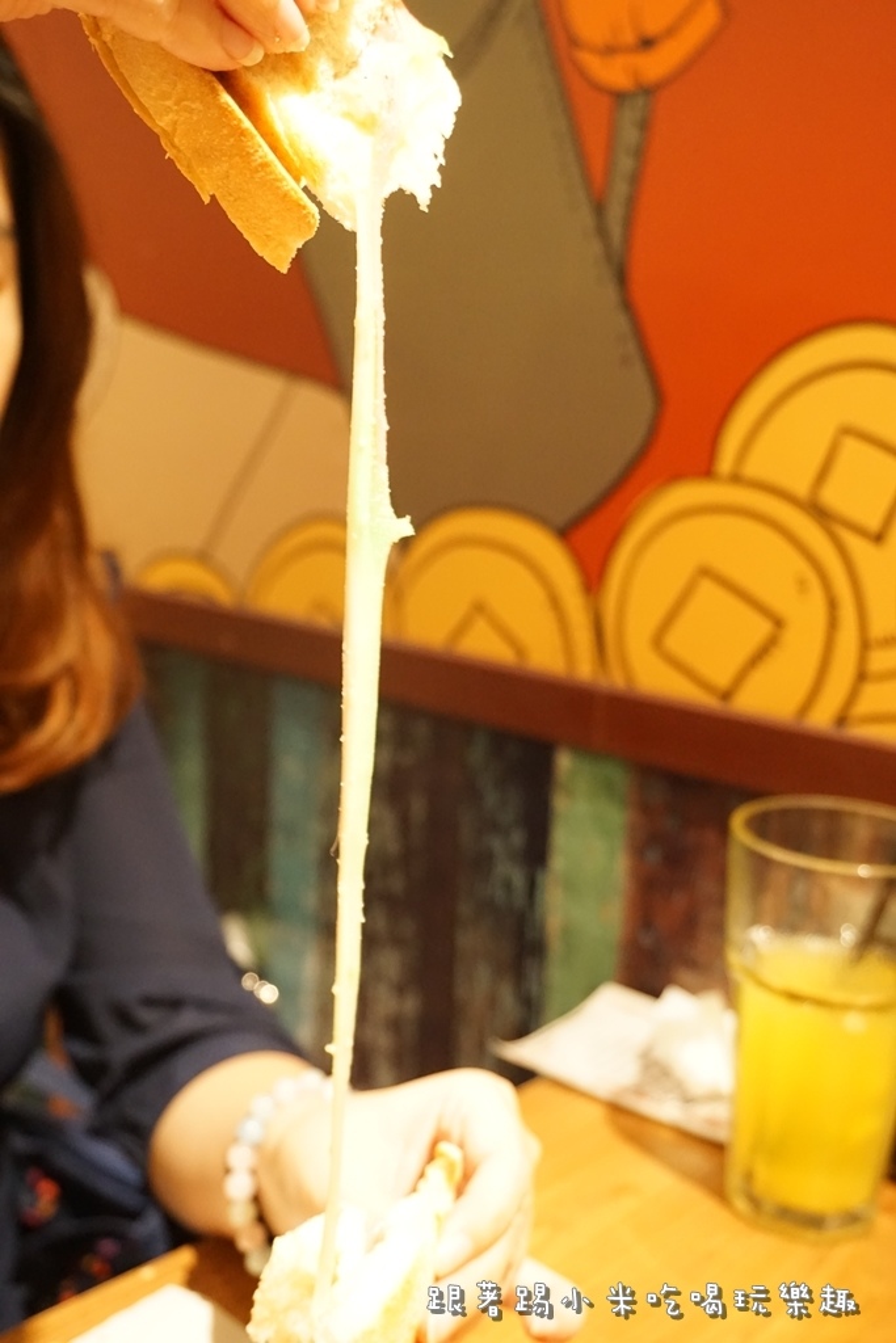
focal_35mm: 42
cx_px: 448
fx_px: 1567
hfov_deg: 31.9
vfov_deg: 46.4
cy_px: 672
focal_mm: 28
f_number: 4.5
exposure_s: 1/30
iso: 3200
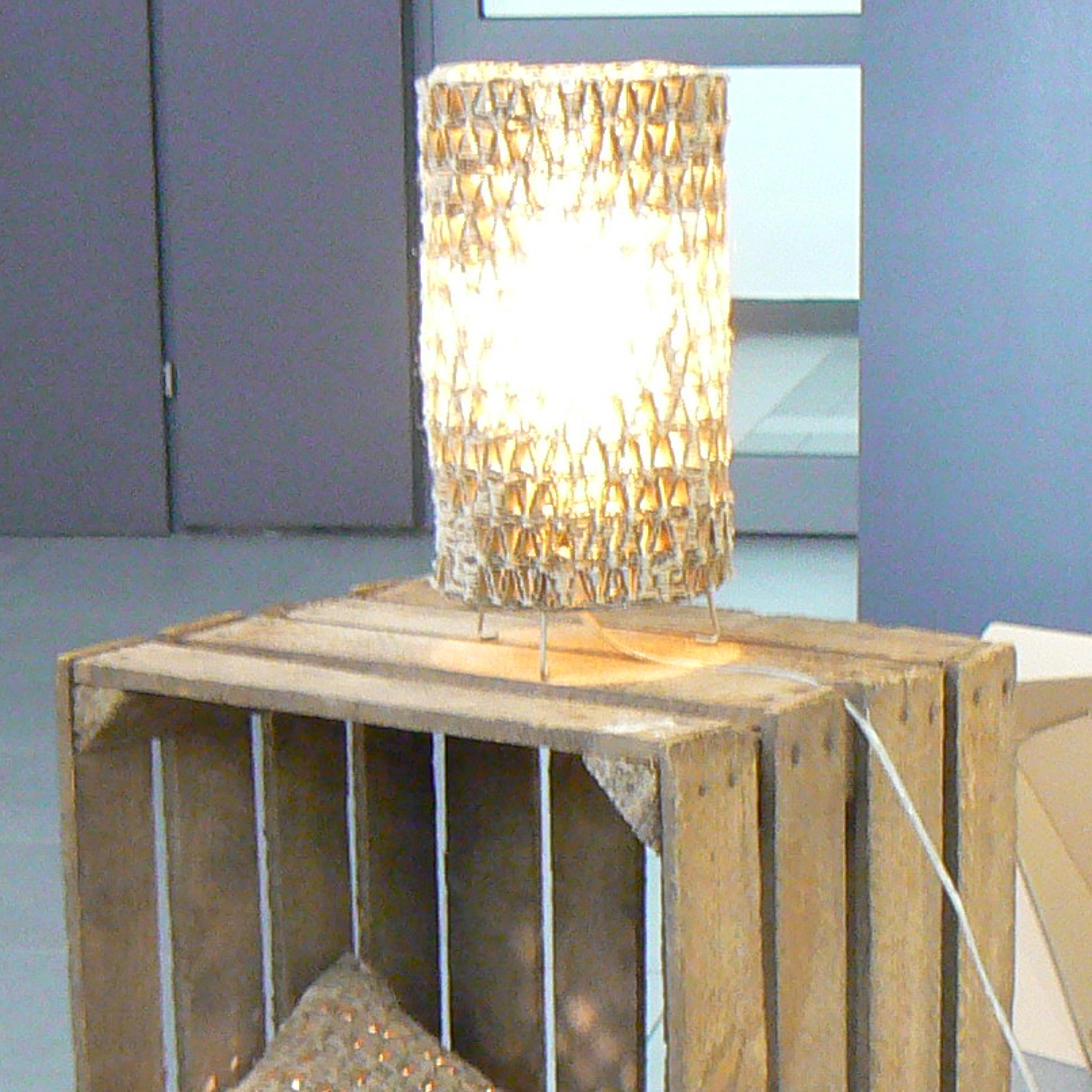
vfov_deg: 15.2
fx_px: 3962
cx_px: 310
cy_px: 1287
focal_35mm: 111
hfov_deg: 15.6
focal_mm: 6
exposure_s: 1/10
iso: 200
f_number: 2.8
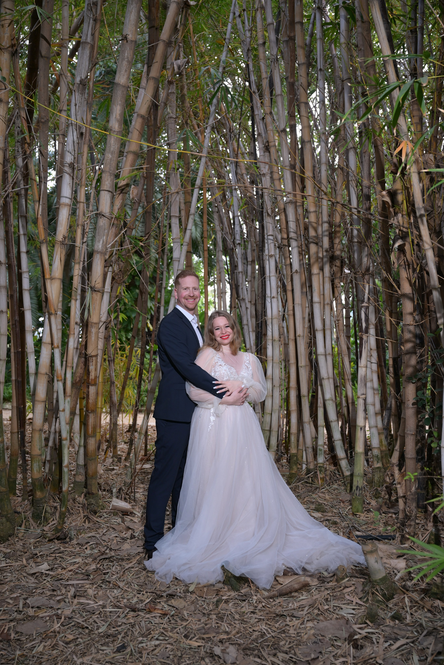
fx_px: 610
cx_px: 222
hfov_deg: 40.0
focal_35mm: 33
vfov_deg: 57.2
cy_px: 332
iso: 250
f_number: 3.5
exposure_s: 1/160
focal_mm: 33
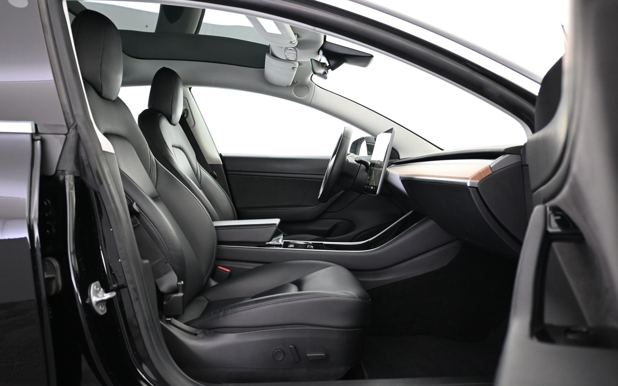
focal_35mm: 30
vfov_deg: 42.4
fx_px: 497
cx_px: 310
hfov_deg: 63.7
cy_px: 178
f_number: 3.8
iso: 1600
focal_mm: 19
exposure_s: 1/20
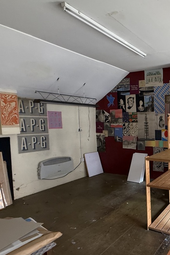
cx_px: 188
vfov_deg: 76.0
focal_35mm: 23
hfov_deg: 42.8
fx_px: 163
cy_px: 136
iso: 320
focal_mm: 2.22
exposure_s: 1/62
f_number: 2.2
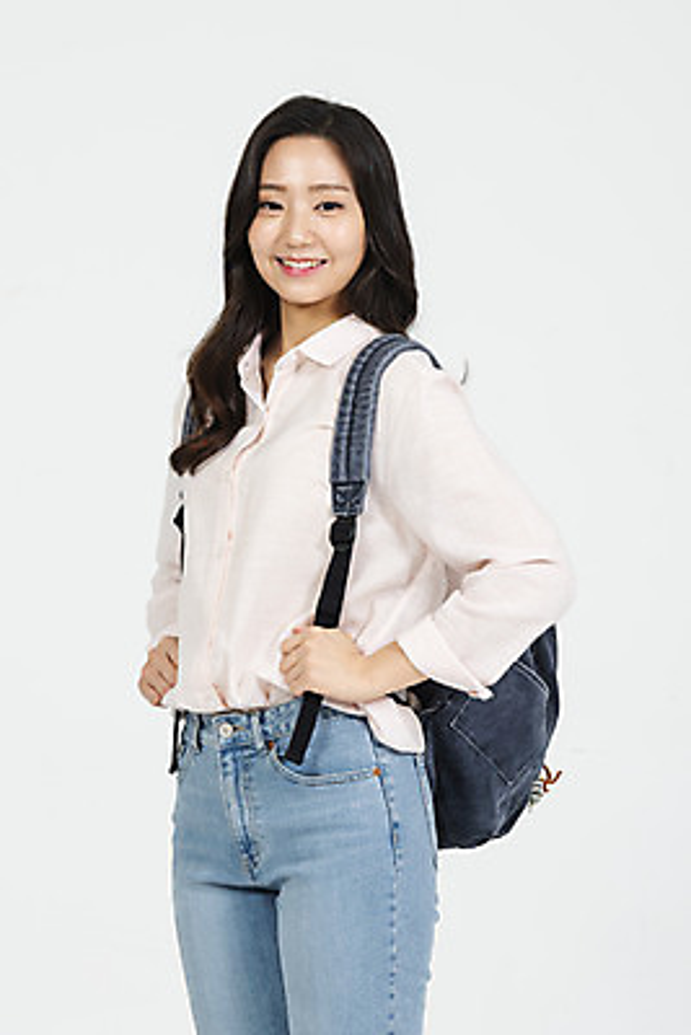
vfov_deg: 12.8
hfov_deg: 8.6
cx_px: 346
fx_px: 4602
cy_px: 518
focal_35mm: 160
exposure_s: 1/125
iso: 100
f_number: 14
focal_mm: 160
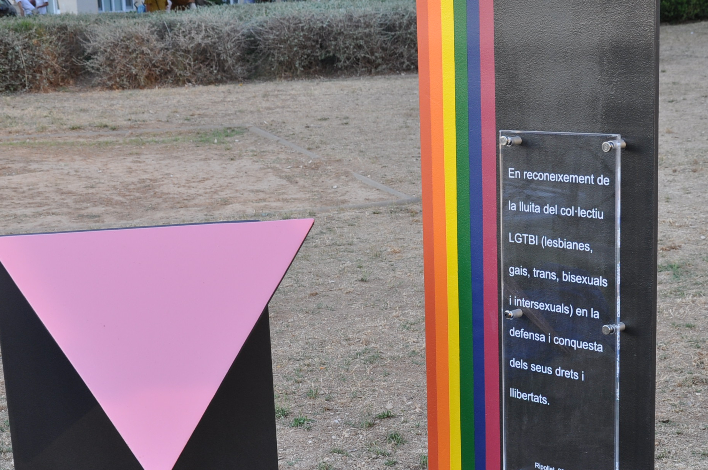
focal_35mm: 68
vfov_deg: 19.9
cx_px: 364
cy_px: 312
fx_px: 1336
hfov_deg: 29.7
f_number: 5.6
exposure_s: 1/125
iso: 250
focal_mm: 26
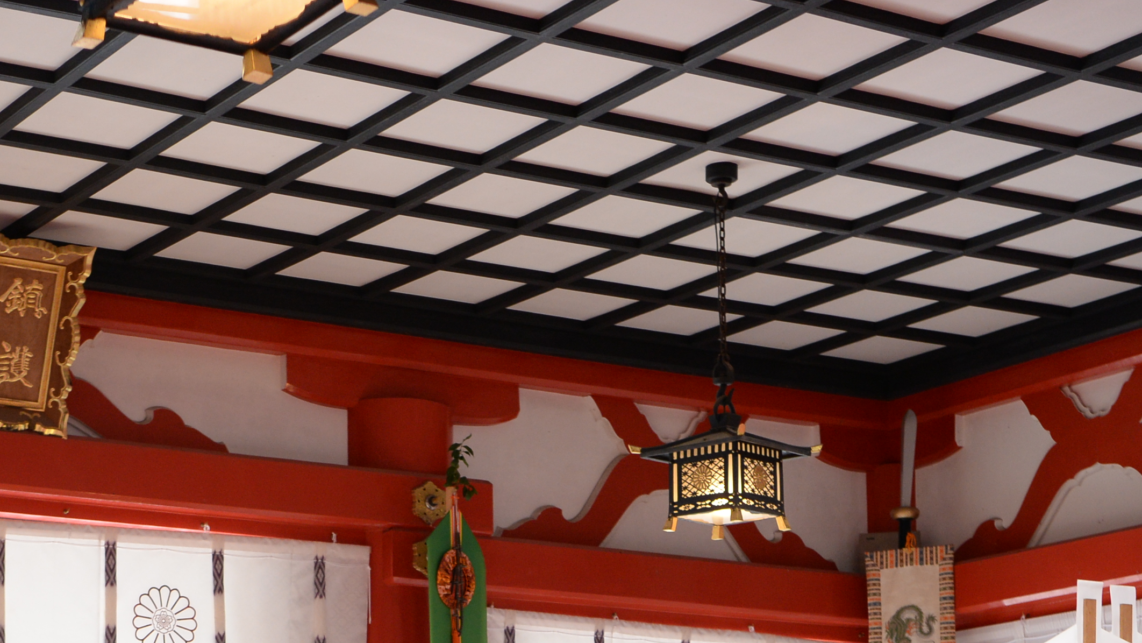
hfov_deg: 23.8
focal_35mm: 89
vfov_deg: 13.2
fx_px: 2695
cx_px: 343
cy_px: 804
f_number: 3.5
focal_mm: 40
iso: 1000
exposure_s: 1/80
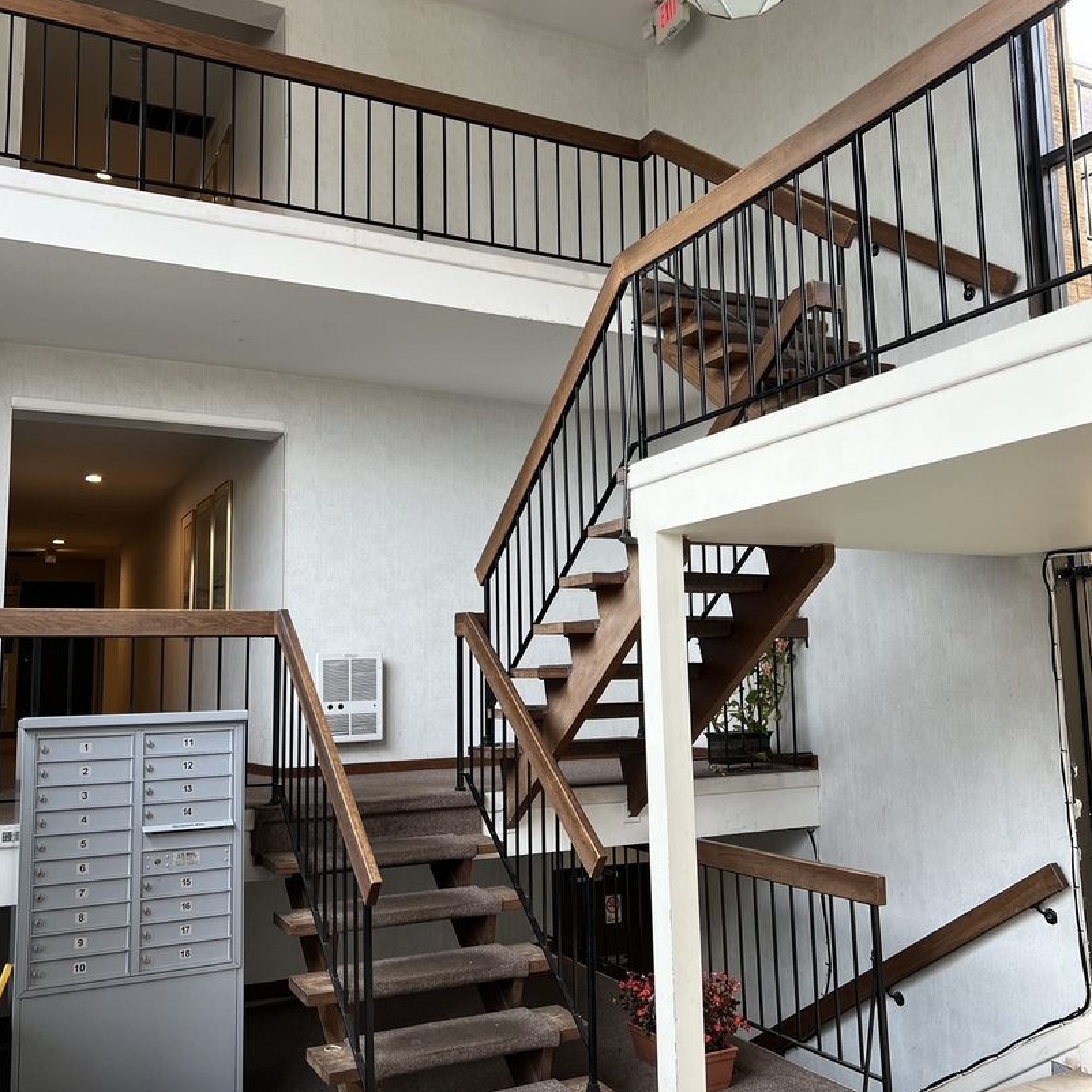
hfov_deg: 52.5
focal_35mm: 31
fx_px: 1106
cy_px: 539
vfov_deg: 52.5
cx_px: 545
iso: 50
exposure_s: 1/121
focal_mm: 5.7
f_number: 1.5
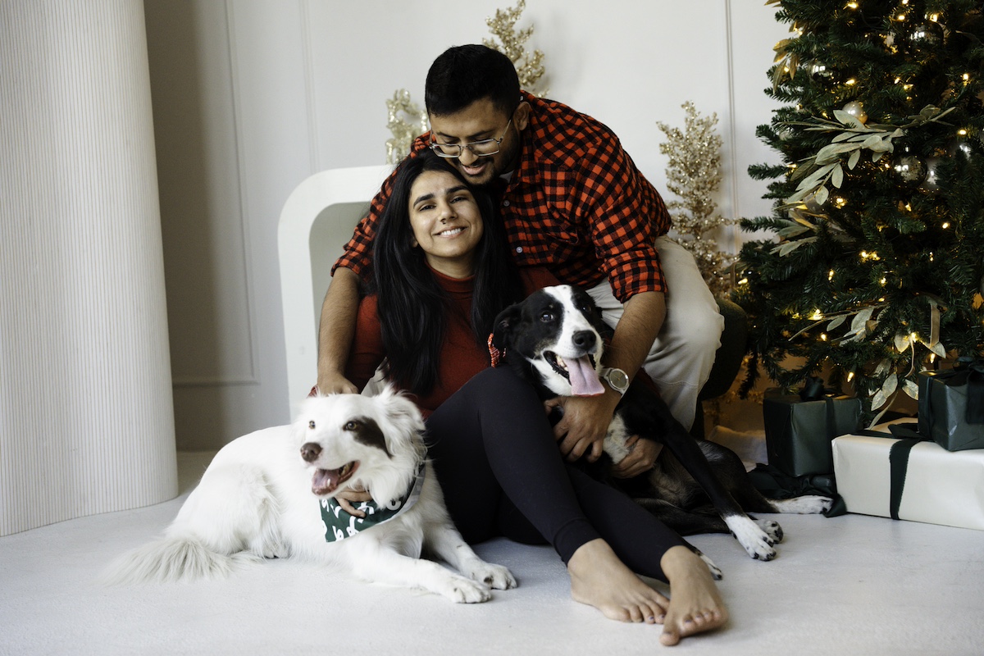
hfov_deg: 37.7
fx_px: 1440
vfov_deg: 25.7
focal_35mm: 53
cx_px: 492
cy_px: 328
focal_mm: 52.7
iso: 1250
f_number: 2.8
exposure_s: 1/125
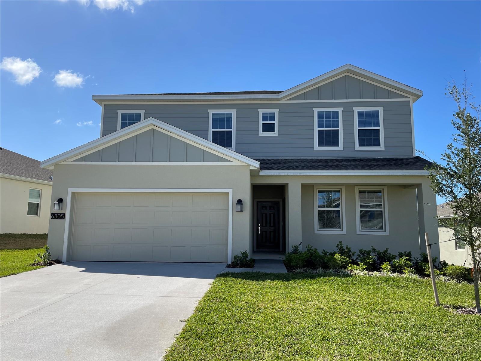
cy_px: 180
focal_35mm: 26
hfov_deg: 67.3
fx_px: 361
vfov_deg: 53.1
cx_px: 240
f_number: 1.6
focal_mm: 4.2
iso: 32
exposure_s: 1/3300
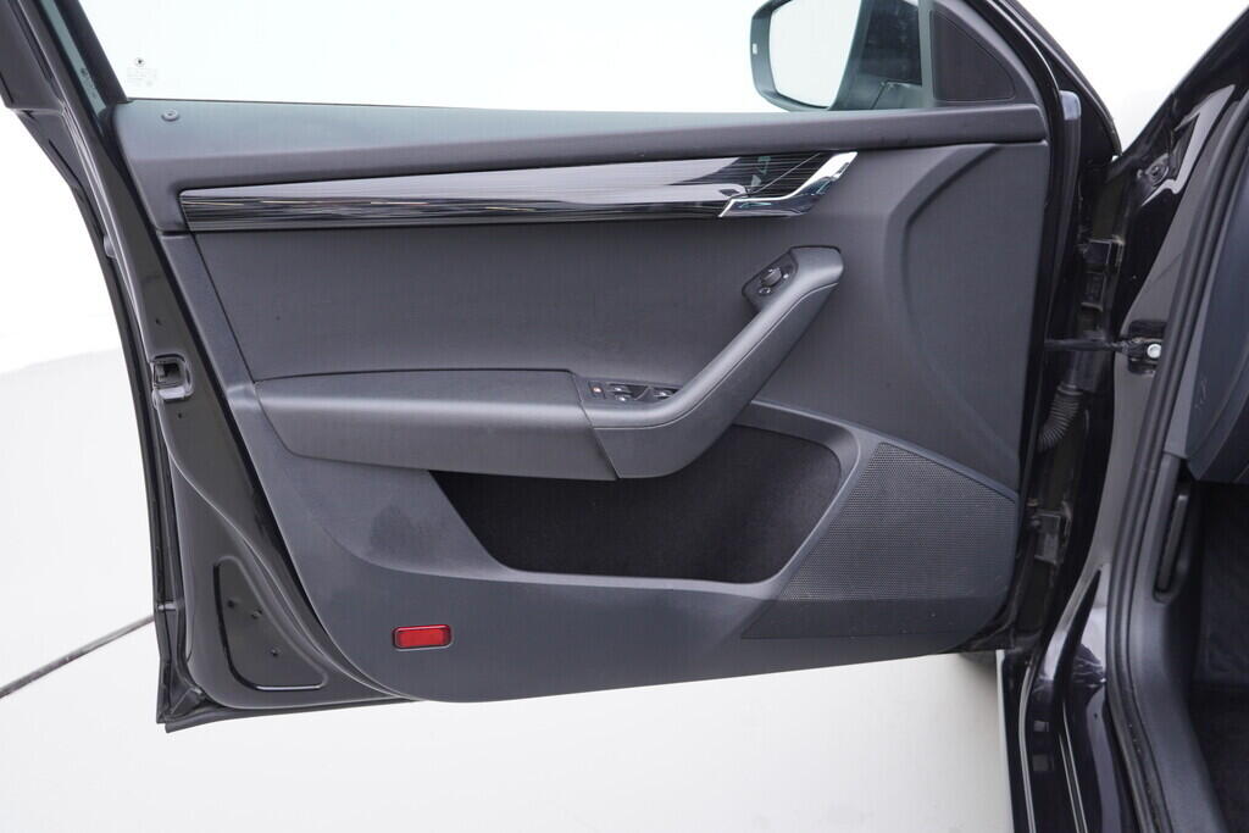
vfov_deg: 36.9
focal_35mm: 36
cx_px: 624
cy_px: 416
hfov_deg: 53.1
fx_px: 1249
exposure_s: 1/40
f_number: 2.8
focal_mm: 24
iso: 125
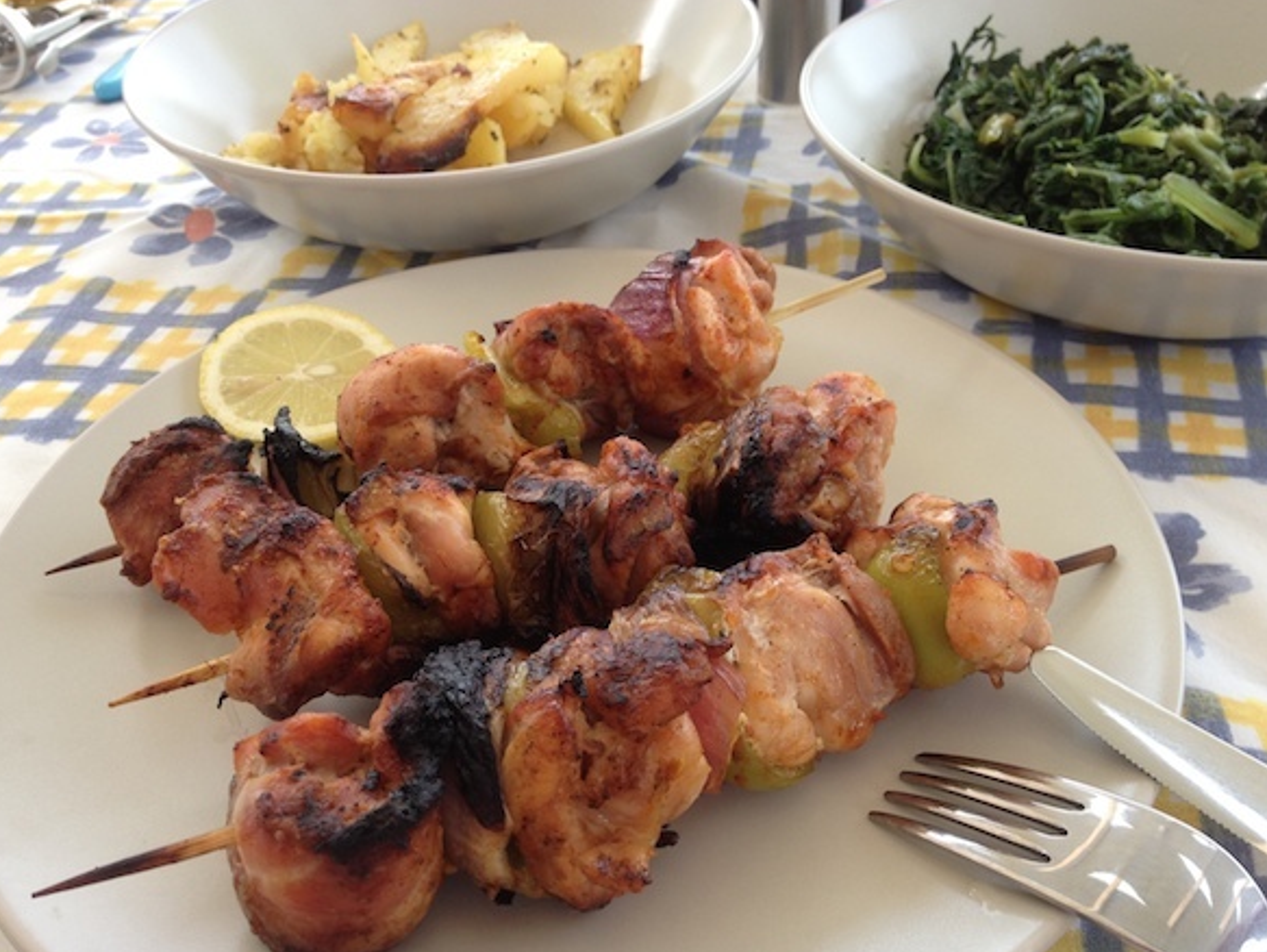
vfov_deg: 39.7
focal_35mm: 36
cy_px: 483
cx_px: 639
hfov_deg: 51.3
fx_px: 1318
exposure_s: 1/193
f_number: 2.4
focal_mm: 4.28
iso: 50
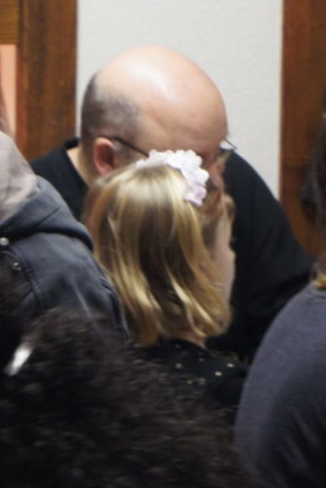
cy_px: 217
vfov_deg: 10.3
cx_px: -162
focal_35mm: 199
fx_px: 2700
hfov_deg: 6.8
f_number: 5.6
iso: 1600
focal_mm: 55
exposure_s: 1/25
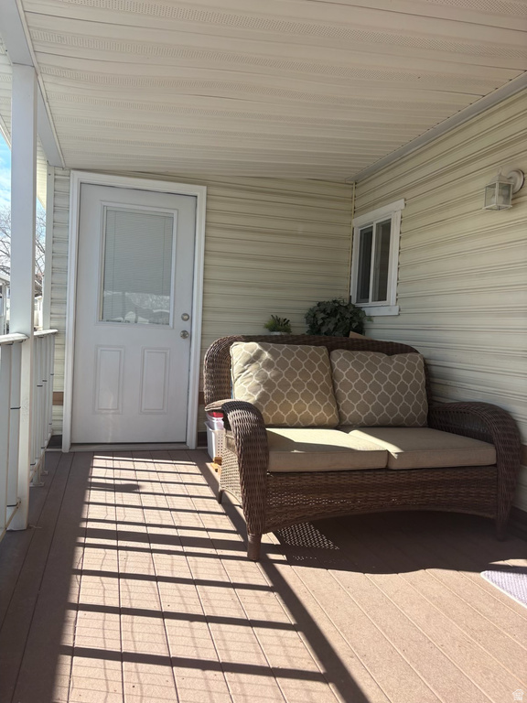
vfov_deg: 67.3
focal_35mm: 26
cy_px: 352
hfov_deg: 53.1
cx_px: 264
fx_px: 528
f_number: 1.6
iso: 50
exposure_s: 1/1393
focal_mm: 5.96
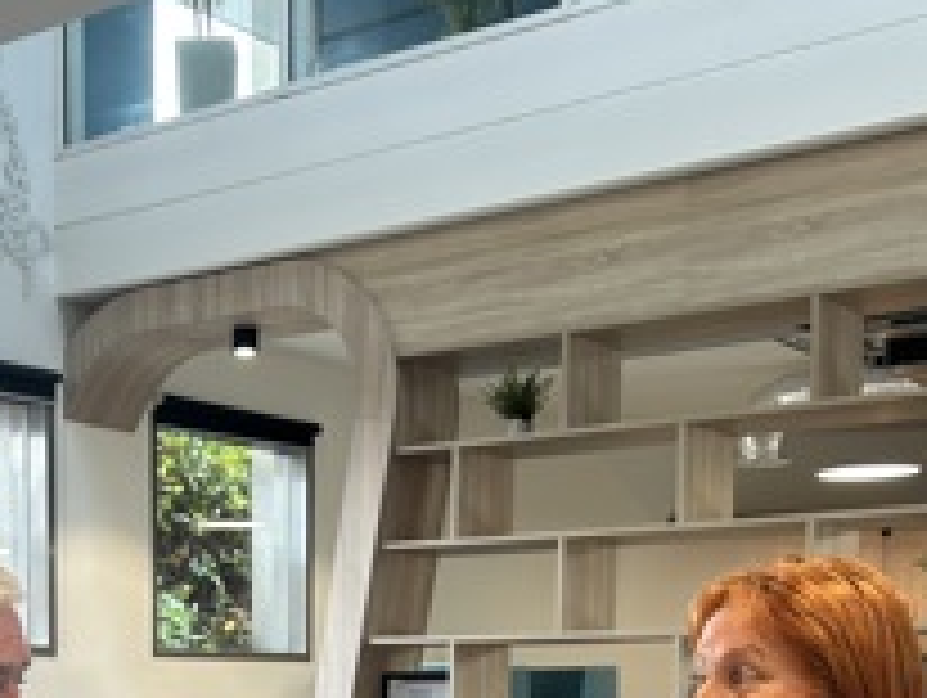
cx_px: 279
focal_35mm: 63
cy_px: 750
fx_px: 1689
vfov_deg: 22.2
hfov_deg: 30.4
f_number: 1.5
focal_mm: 5.7
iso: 80
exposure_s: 1/100
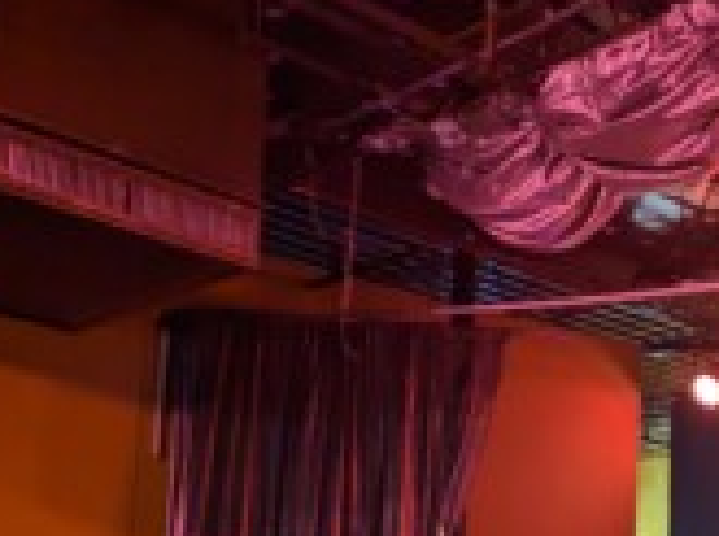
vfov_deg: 19.9
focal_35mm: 70
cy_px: 606
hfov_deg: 24.5
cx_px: 915
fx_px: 1451
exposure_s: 1/35.7
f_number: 1.85
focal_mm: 6.81
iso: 695
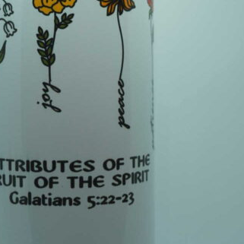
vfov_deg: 13.6
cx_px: 71
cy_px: 127
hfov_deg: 13.6
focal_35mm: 128
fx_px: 1021
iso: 100
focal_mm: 43
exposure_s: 1/100
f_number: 5.6
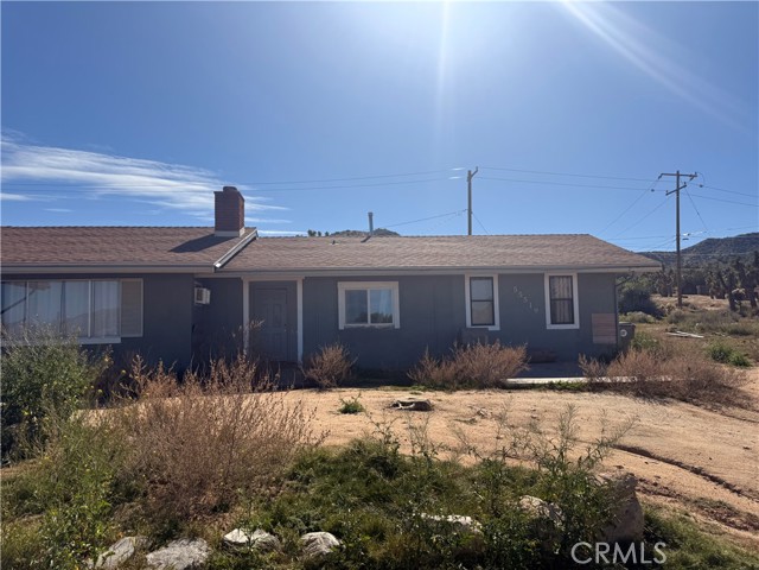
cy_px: 285
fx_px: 526
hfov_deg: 71.6
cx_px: 380
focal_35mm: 24
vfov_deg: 56.8
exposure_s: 1/10309
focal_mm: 6.76
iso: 80
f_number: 1.78
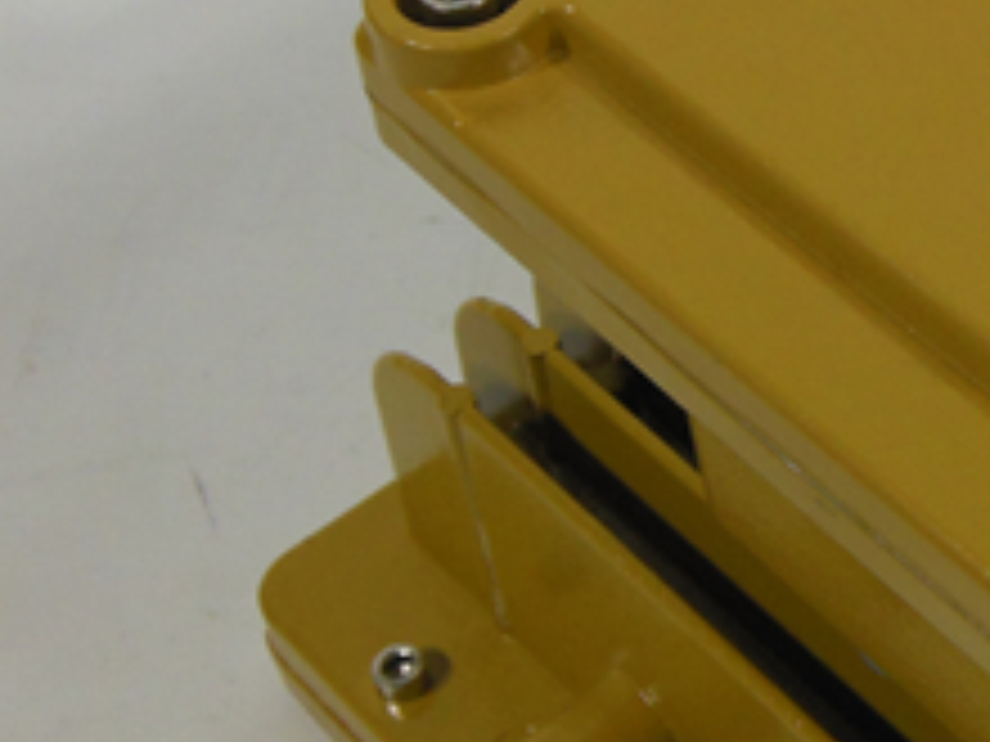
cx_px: 1233
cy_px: 108
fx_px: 2574
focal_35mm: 90
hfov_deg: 20.2
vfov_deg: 16.3
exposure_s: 1/250
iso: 320
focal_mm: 6
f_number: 3.5
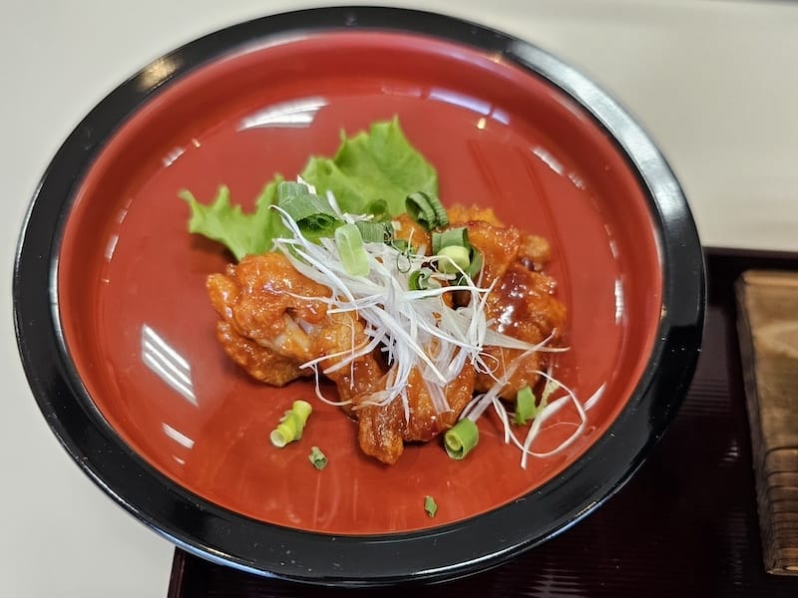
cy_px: 299
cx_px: 399
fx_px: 530
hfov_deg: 73.9
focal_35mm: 23
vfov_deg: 58.9
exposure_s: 1/207
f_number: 1.7
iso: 200
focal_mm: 6.3
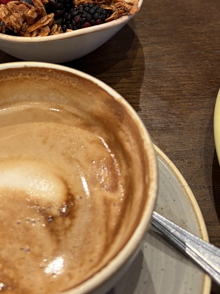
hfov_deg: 31.2
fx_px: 381
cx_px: 38
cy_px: 99
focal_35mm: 45
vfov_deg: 41.6
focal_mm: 5.96
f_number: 1.6
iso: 200
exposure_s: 1/60
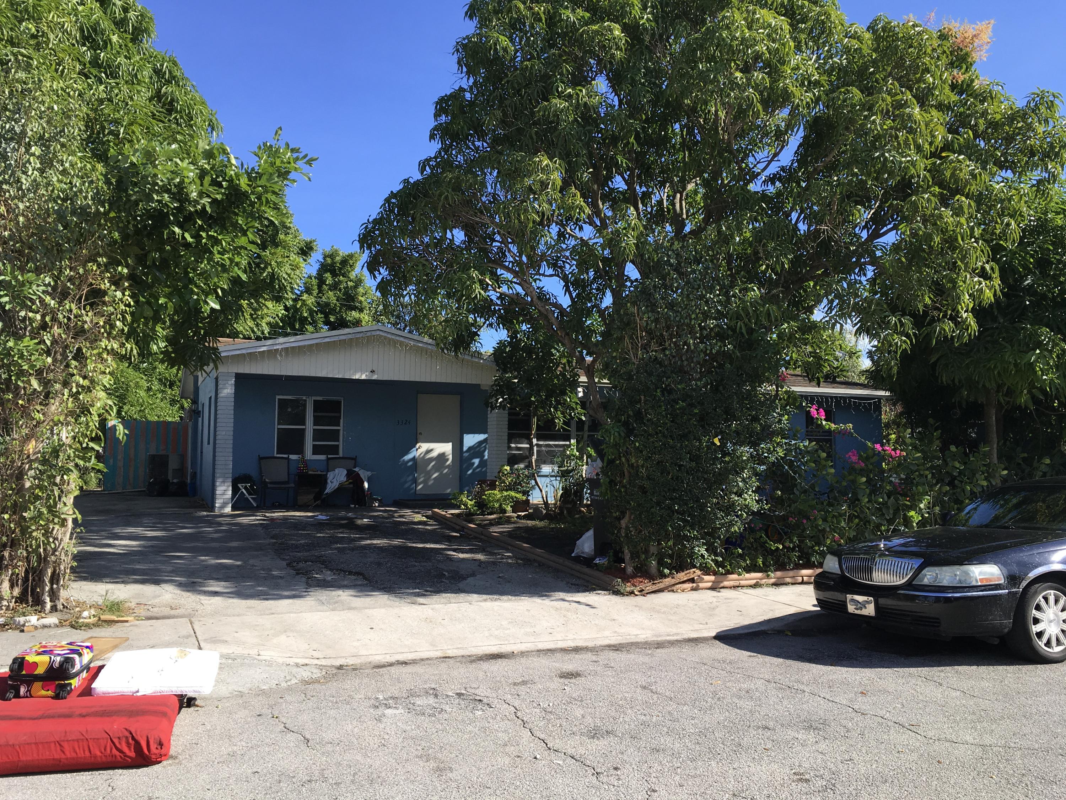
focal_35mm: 29
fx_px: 893
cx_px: 533
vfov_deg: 48.2
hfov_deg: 61.7
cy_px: 400
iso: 25
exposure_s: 1/916
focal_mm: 4.15
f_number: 2.2
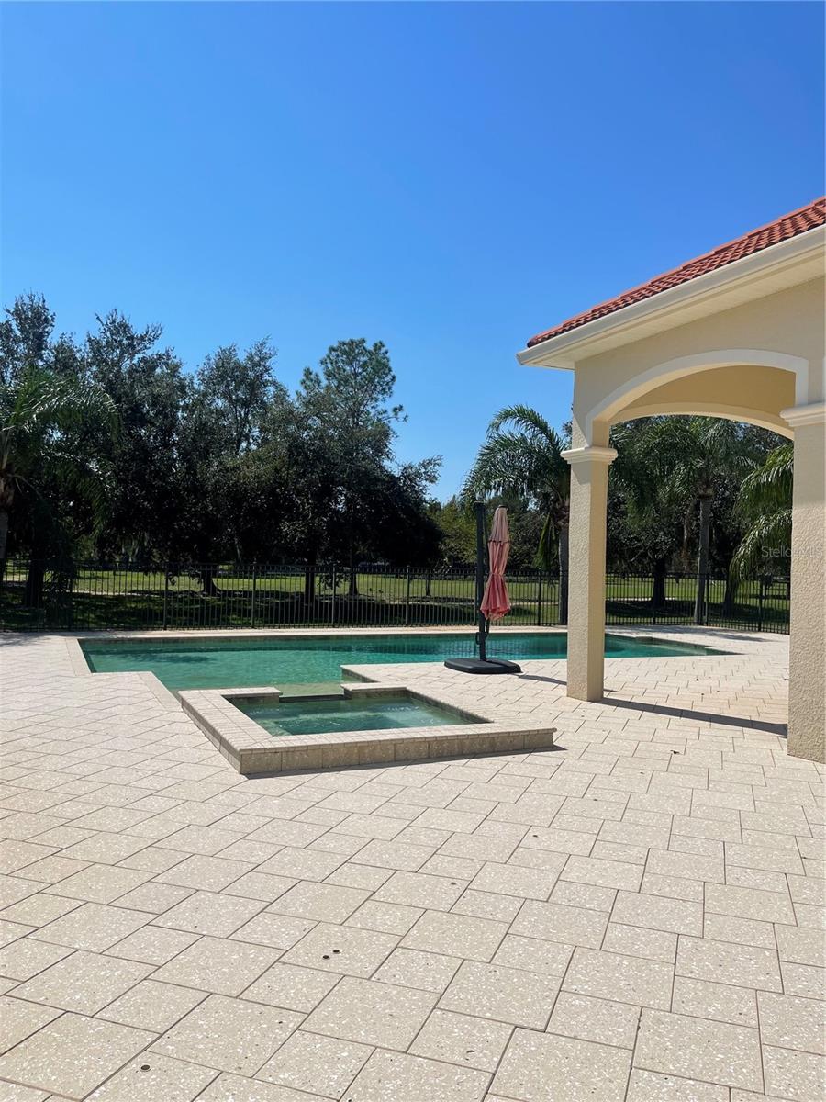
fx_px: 795
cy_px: 551
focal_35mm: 25
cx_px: 413
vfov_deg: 69.4
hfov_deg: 54.9
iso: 32
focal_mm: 5.1
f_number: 1.6
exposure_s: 1/7937
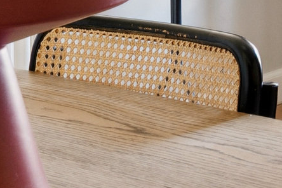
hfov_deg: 12.4
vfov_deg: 9.5
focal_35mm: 135
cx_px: 645
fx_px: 1057
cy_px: -194
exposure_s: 1/6
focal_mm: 20
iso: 640
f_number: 9
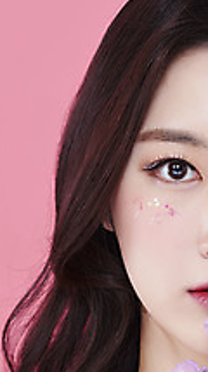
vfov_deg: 10.5
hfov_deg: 5.9
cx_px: 219
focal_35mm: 206
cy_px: 266
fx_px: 2025
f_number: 11
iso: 64
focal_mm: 105
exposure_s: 1/125
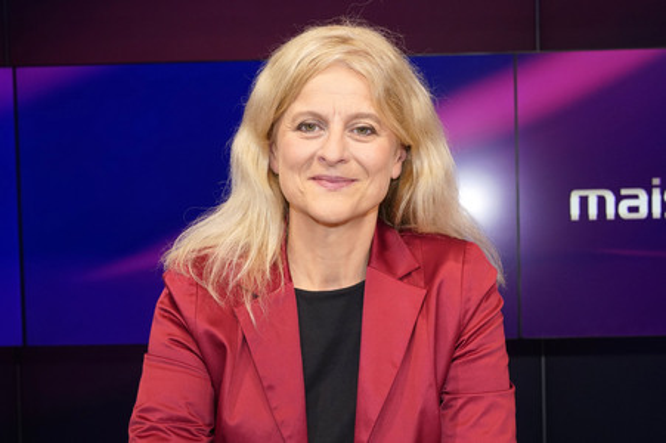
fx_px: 684
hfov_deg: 51.9
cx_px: 333
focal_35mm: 37
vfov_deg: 35.9
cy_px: 222
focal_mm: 37
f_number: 5.6
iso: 2000
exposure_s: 1/125
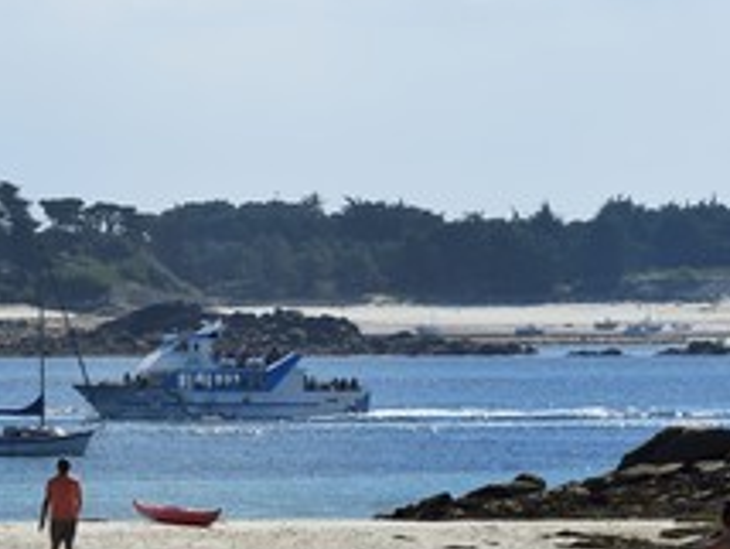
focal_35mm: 377
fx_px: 7959
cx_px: 194
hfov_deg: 5.2
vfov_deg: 4.0
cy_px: 341
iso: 200
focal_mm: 200
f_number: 14
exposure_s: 1/320
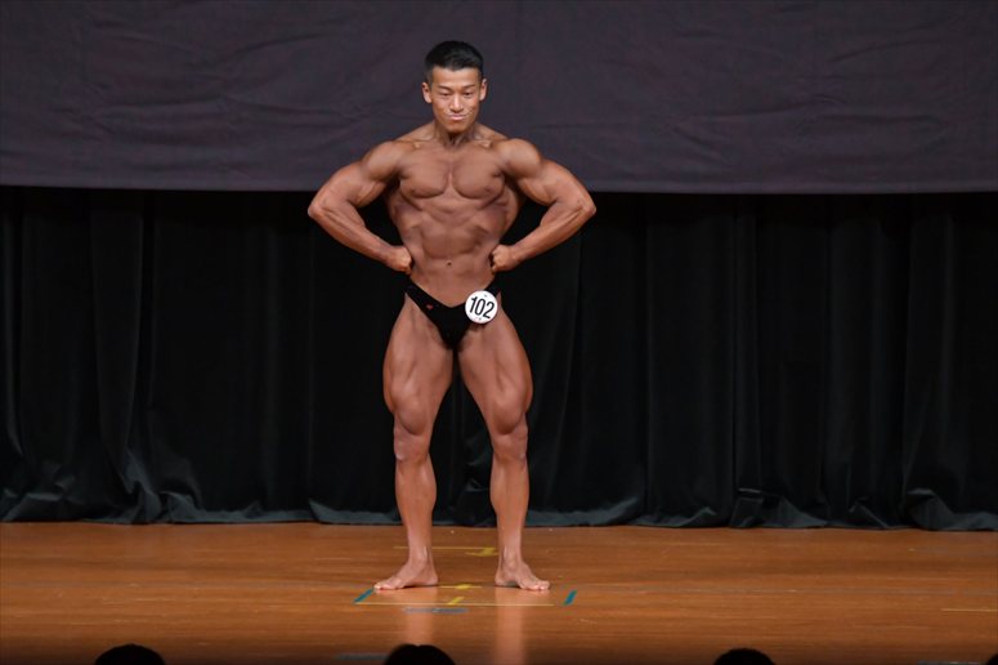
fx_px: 7897
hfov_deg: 7.2
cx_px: 499
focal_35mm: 285
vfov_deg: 4.8
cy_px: 332
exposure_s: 1/400
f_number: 5.6
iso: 4000
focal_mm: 190
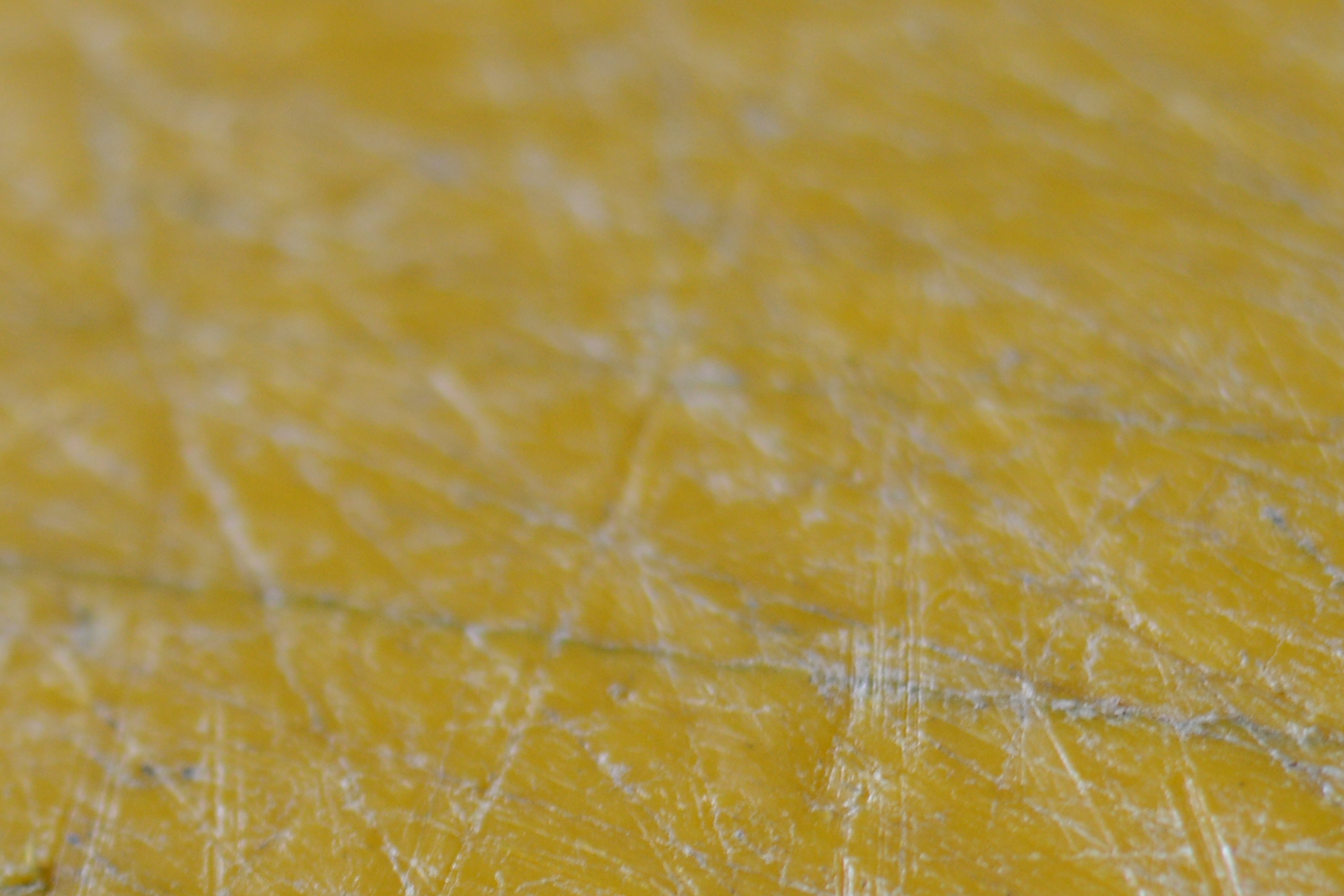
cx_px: -190
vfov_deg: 6.1
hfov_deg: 9.1
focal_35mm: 224
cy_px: 1321
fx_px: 8362
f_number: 3.2
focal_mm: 50
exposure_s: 1/100
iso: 200
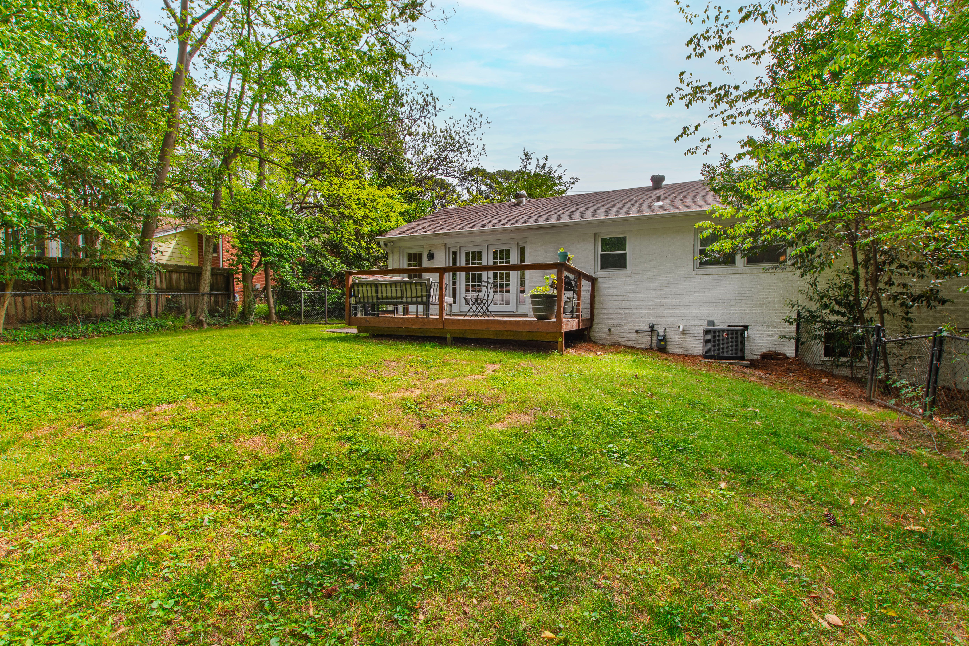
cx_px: 484
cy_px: 323
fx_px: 404
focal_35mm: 15
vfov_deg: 77.3
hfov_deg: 100.4
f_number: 8
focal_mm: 10
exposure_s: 1/40
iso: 100
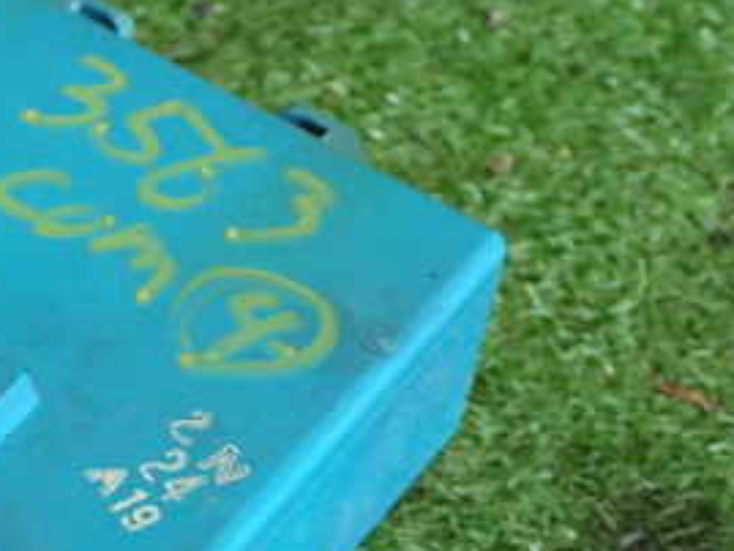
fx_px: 2079
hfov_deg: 19.4
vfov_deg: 15.0
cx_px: -5
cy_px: 436
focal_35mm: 98
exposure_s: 1/25
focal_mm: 7.84
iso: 800
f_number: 2.9
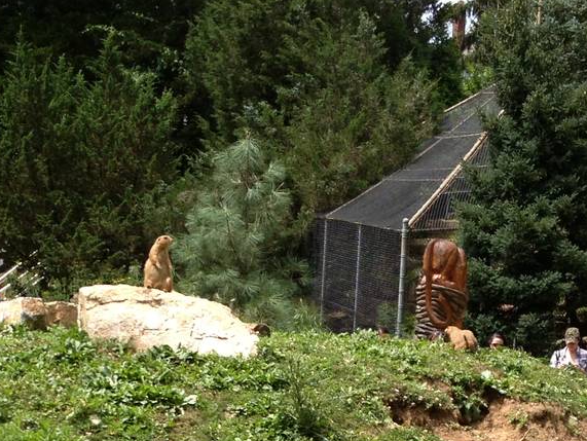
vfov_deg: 14.4
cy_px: 591
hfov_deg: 20.0
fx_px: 1663
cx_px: 251
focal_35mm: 98
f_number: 2.4
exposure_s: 1/1200
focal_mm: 4.28
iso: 50
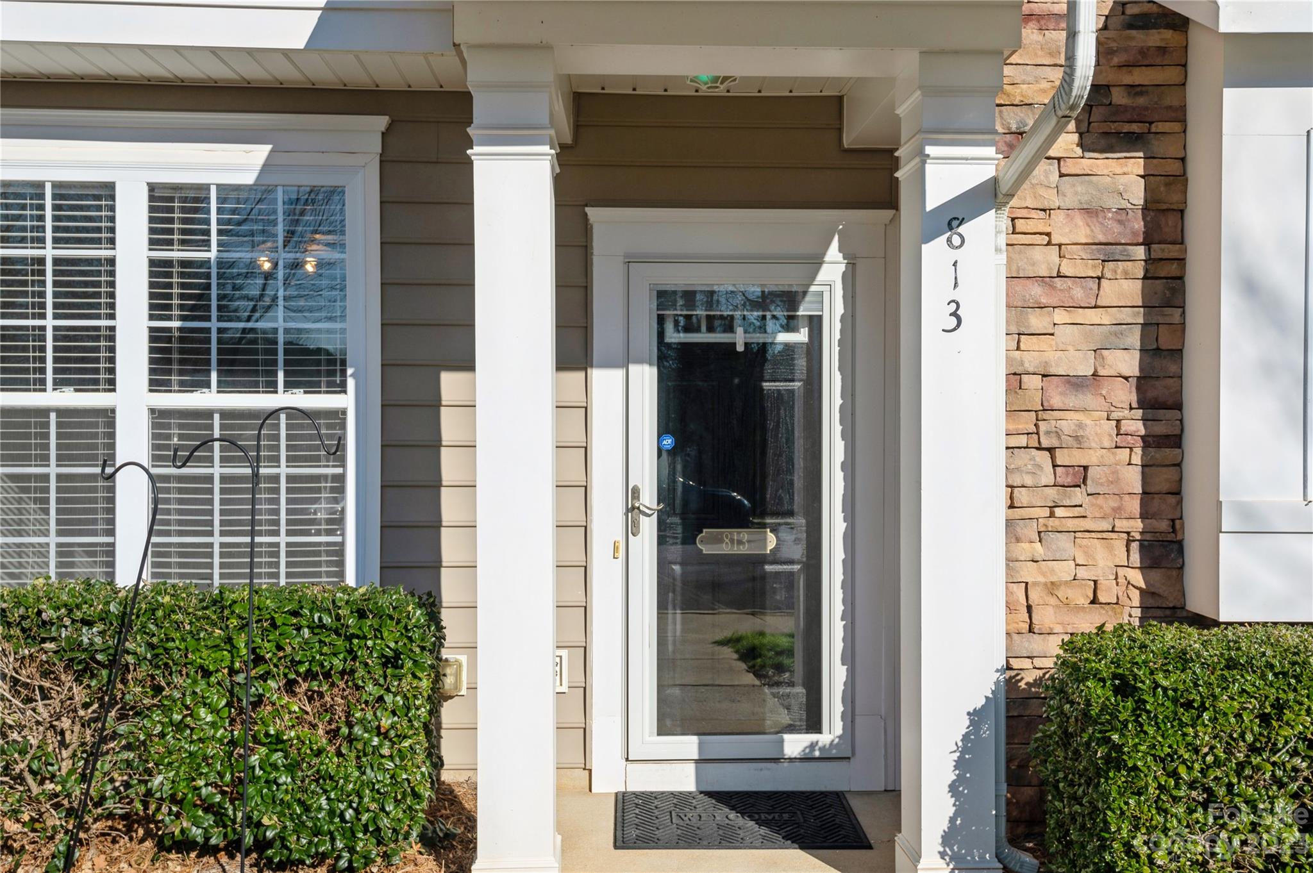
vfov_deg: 41.1
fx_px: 1166
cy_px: 436
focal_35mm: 32
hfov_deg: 58.8
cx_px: 656
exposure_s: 1/1000
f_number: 8
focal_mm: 32
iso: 200
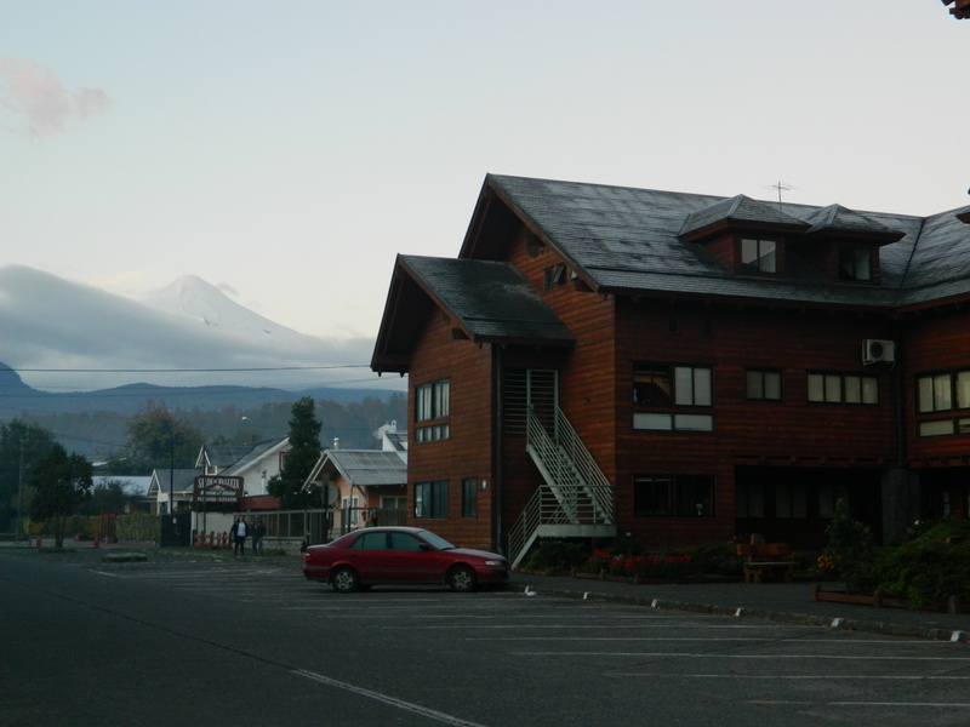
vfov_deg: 25.7
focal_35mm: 57
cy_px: 364
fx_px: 1597
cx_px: 485
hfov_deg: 33.8
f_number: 3.8
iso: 160
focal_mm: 10.2
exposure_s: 1/30
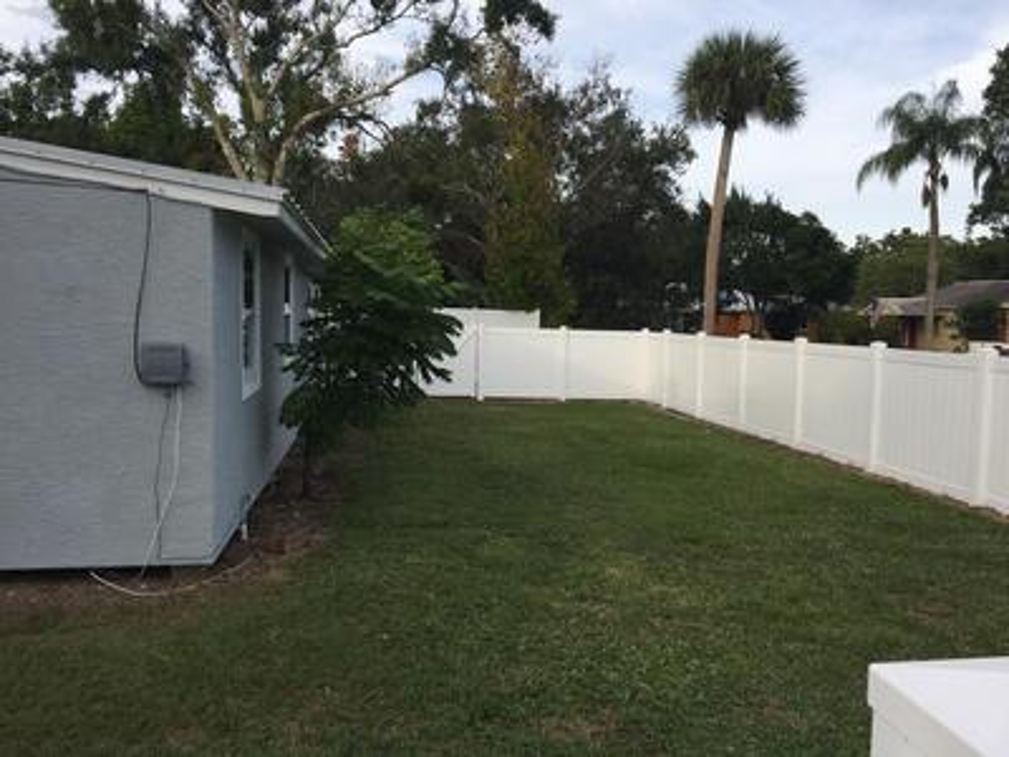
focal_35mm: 29
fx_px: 845
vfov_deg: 48.2
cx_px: 504
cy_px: 378
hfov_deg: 61.7
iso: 32
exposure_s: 1/719
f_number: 2.2
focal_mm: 4.15
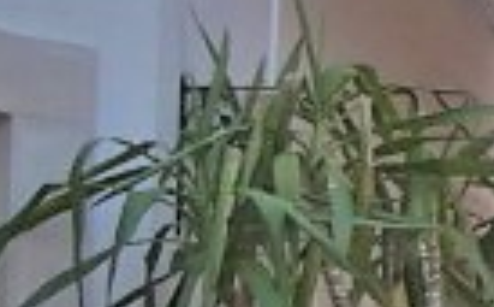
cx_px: 1363
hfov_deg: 10.8
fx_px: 2002
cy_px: 372
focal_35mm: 149
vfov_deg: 8.7
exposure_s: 1/640
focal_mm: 4.3
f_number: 3.3
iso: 80
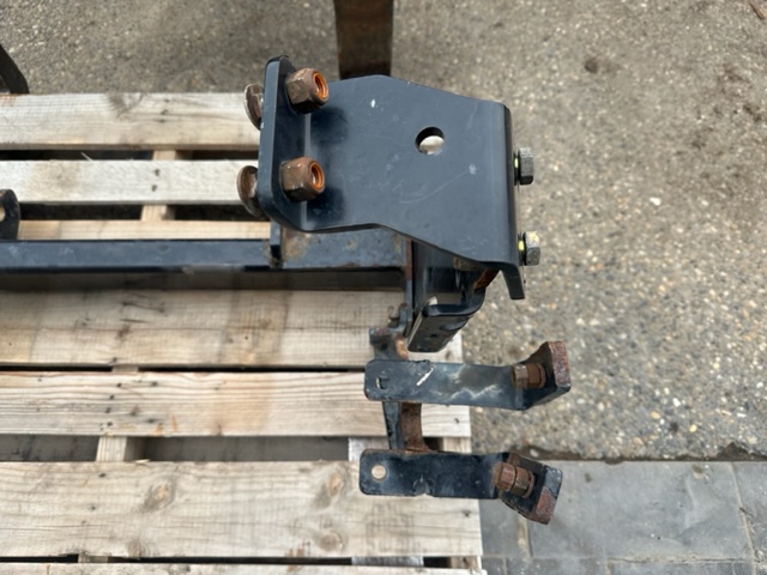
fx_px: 532
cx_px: 384
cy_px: 288
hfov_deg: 71.6
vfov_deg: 56.8
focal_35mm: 24
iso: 80
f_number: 1.78
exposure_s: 1/779
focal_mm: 6.86
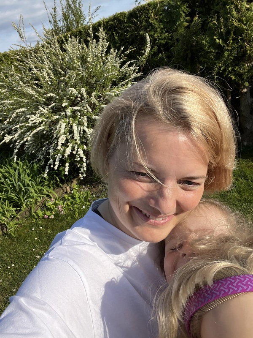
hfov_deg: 46.8
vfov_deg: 60.0
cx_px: 126
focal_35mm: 30
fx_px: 292
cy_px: 169
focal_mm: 2.71
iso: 32
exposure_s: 1/806
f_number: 2.2
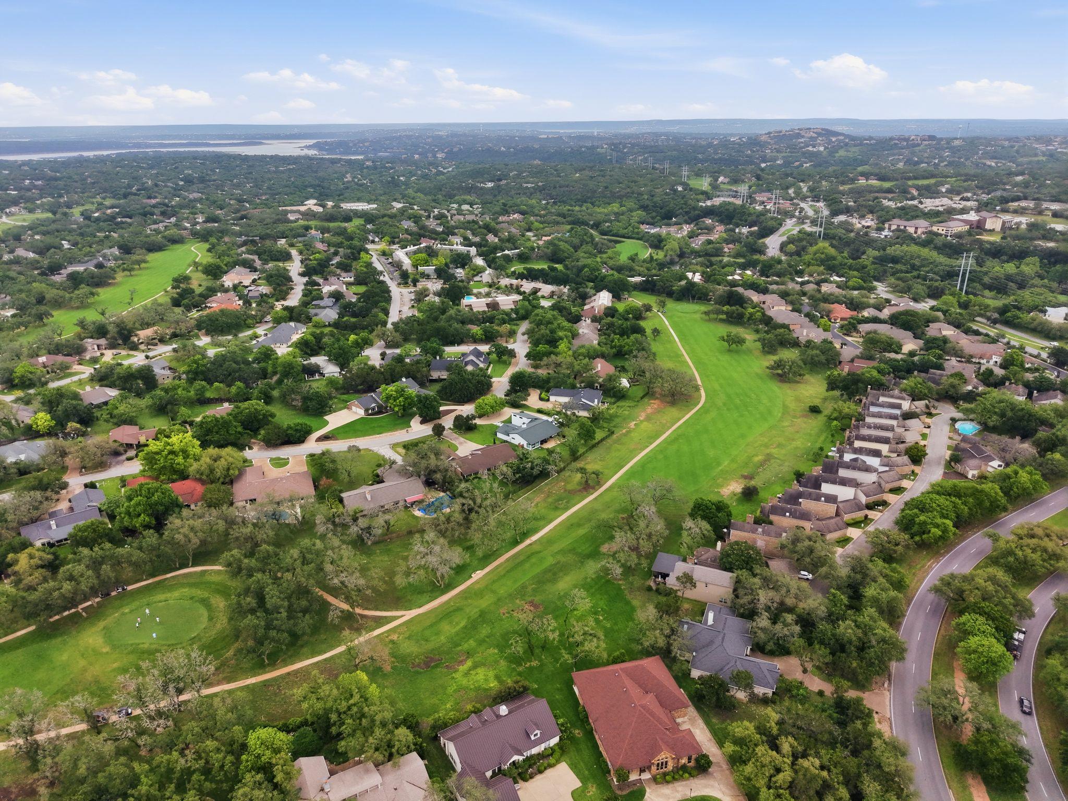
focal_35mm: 23
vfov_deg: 58.9
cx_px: 534
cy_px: 400
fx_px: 710
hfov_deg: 73.9
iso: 400
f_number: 1.8
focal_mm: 8.7
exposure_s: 1/4000
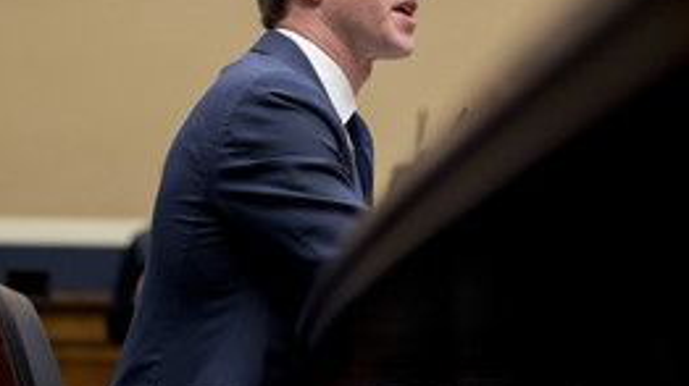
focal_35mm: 168
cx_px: 344
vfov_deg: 7.2
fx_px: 3067
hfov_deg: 12.8
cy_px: 87
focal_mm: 70
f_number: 2.8
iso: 4000
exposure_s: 1/800
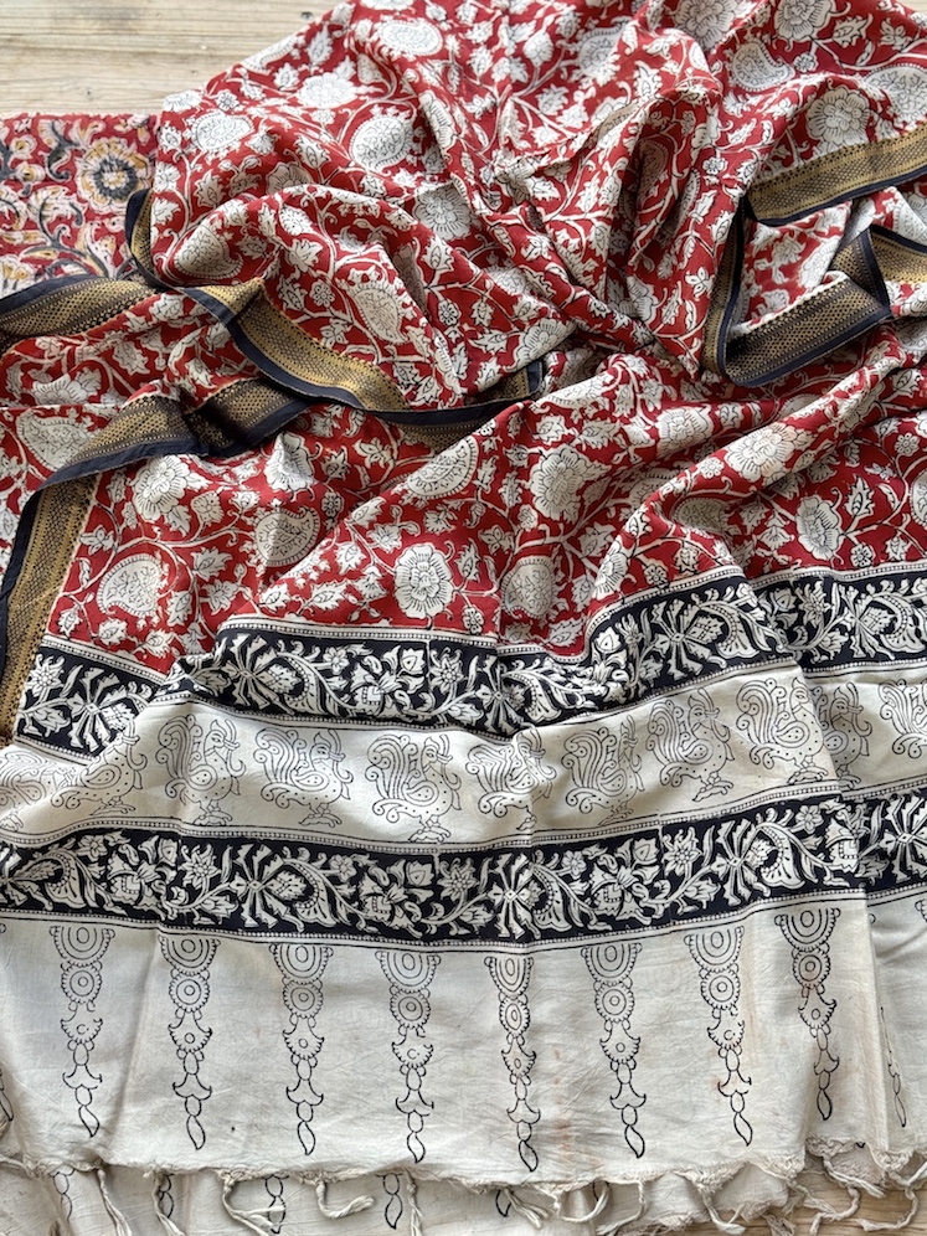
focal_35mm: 48
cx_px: 464
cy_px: 618
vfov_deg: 39.7
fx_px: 1714
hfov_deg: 30.3
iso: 64
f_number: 1.78
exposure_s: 1/314
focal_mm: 6.76
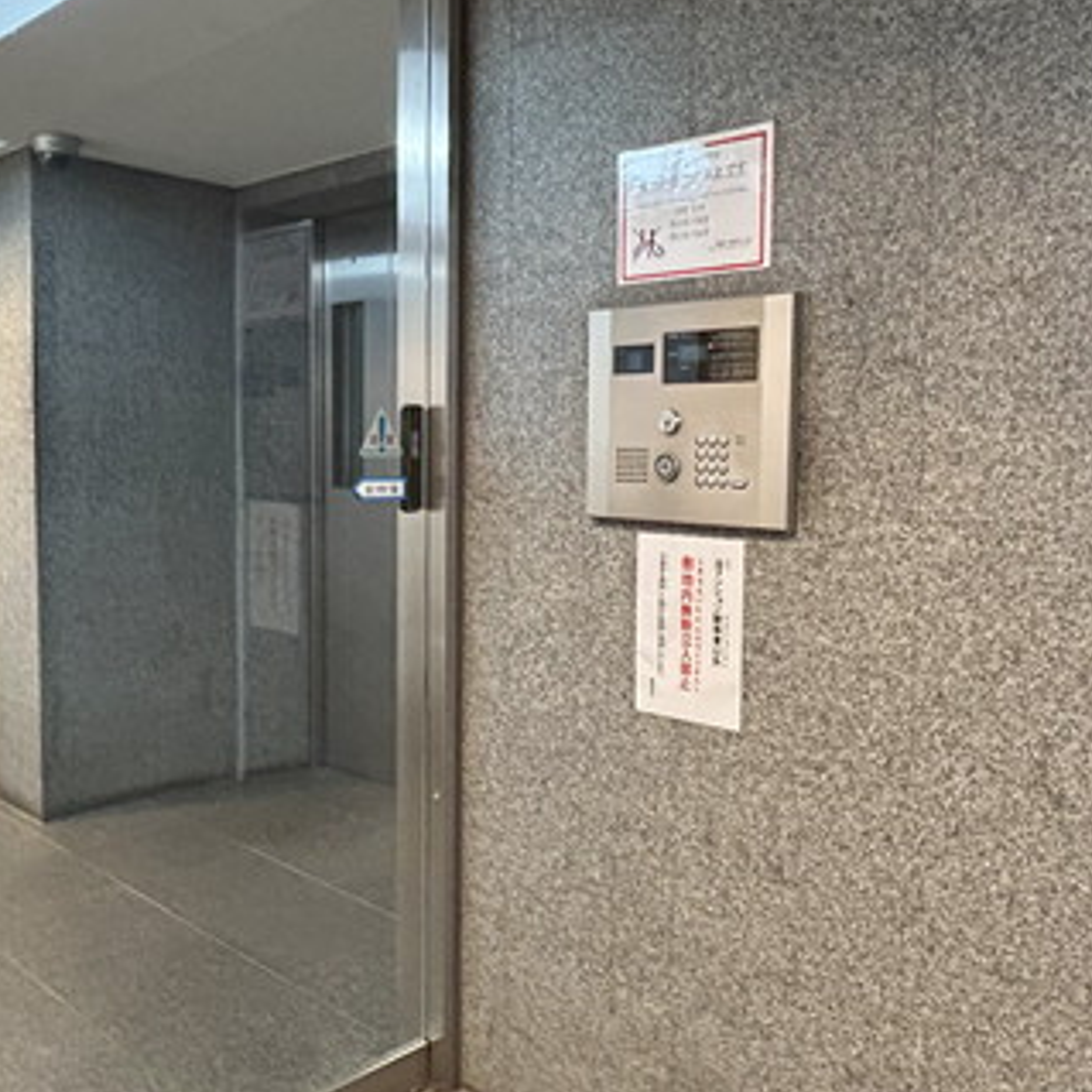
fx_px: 1106
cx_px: 599
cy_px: 534
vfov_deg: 52.5
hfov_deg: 52.4
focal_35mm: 31
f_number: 2.4
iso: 1000
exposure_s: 1/50
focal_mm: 1.54
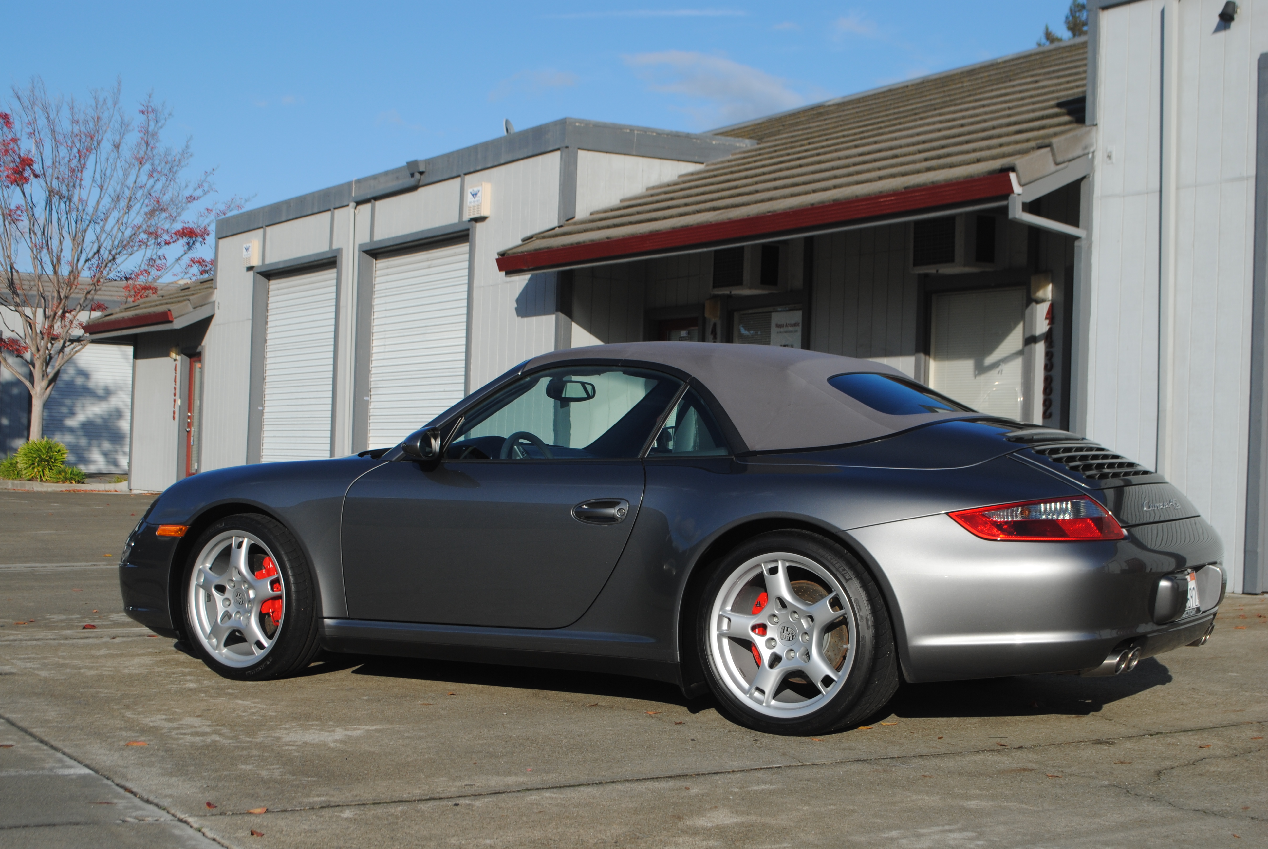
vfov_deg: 25.1
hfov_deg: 36.8
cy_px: 424
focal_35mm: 54
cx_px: 634
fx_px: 1904
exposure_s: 1/250
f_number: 8
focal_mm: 36
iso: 100
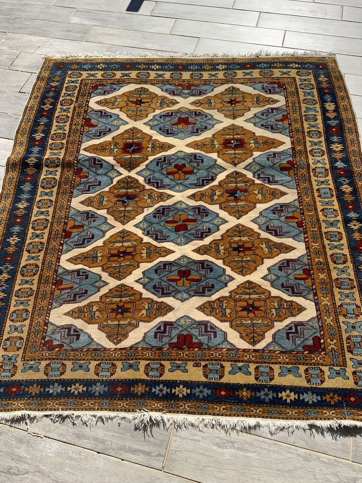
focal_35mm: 29
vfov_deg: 61.7
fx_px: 404
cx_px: 181
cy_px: 242
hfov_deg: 48.2
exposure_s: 1/2427
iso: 20
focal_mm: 3
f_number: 1.8
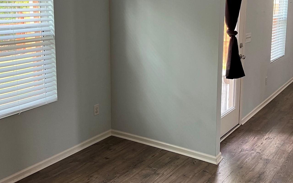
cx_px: 169
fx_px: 351
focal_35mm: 44
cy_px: 58
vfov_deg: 29.0
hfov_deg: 45.1
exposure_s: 1/60
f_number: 1.5
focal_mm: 5.7
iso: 125
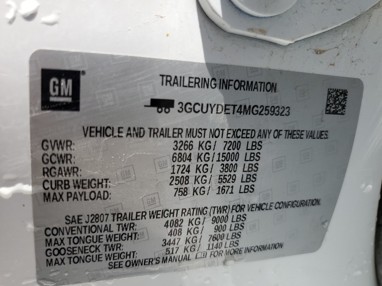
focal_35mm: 26
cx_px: 191
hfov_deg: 67.3
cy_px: 143
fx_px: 287
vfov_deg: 53.1
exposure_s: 1/1429
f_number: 1.5
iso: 50
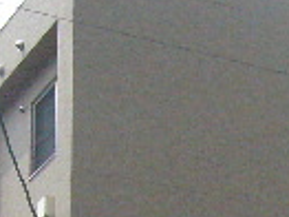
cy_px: 414
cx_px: 296
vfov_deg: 8.3
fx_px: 1426
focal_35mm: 171
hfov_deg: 11.4
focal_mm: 5.8
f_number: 5.6
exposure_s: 1/2000
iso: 400
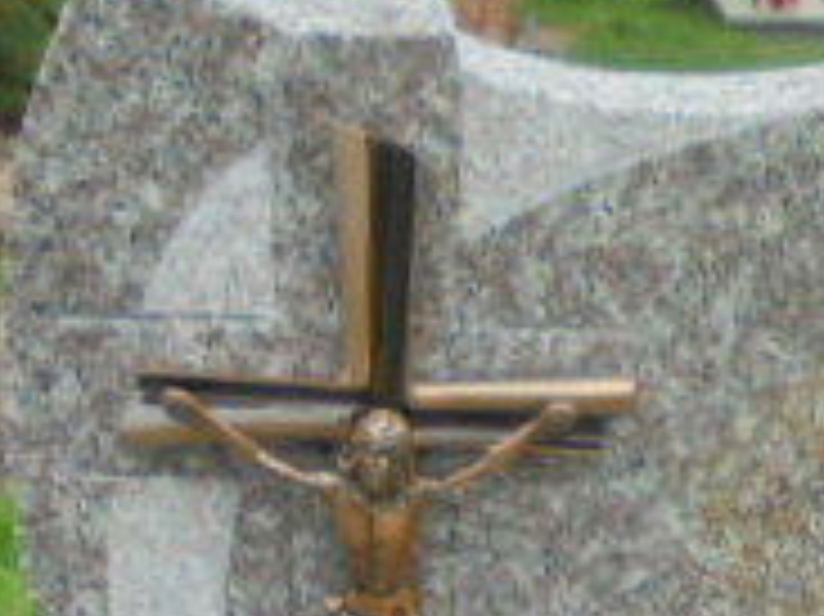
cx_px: 1045
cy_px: 832
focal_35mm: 91
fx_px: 2165
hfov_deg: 19.9
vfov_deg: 15.3
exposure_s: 1/125
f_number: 3.5
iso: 100
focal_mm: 4.6
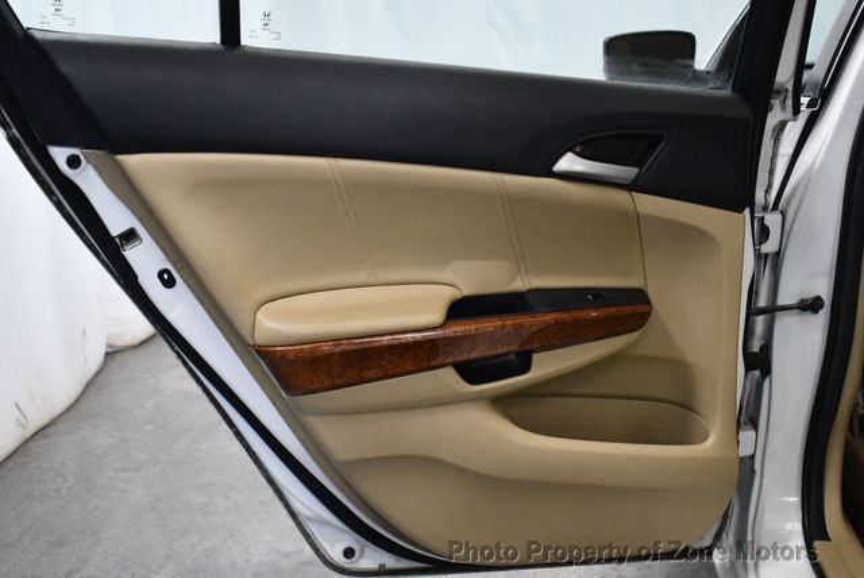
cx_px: 432
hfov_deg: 42.7
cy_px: 289
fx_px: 1105
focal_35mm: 46
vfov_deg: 29.3
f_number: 3.8
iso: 1800
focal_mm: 23
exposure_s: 1/125
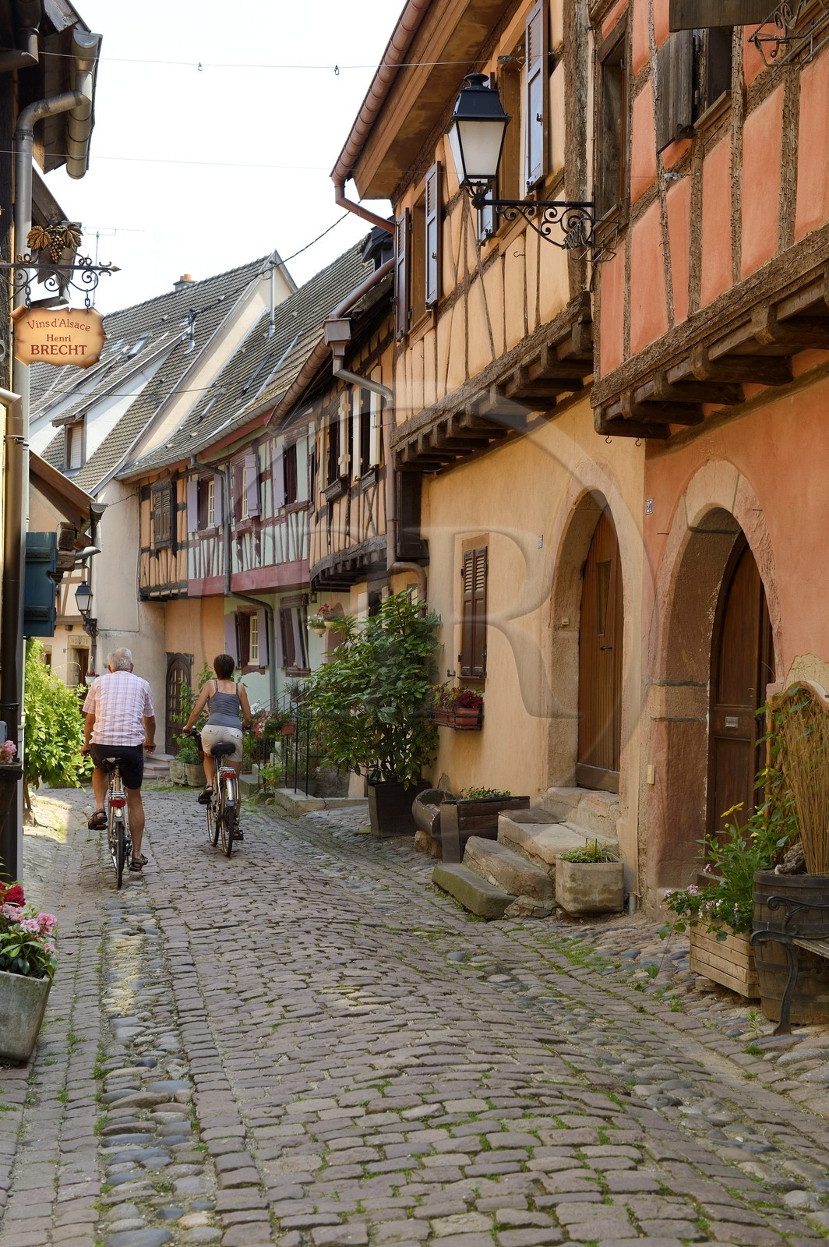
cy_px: 624
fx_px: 1903
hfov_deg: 24.6
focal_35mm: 55
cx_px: 414
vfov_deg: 36.3
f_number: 5.6
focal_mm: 55
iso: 200
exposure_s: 1/250
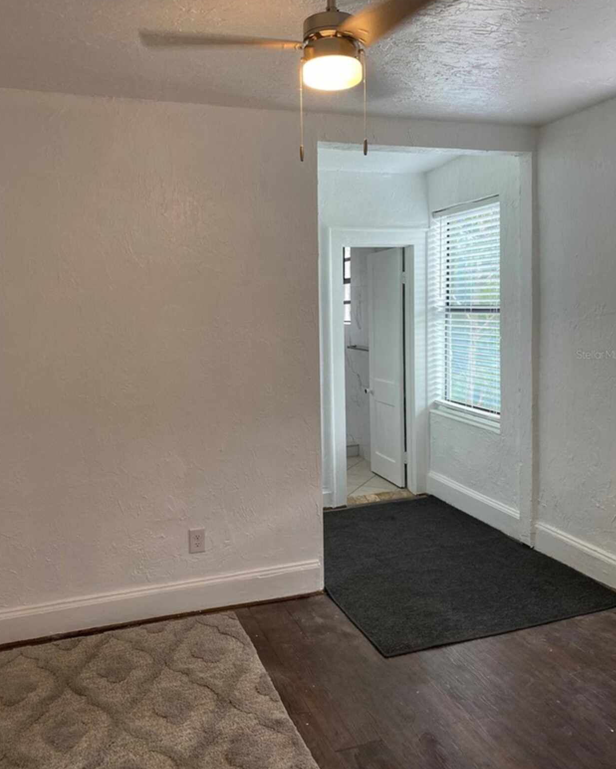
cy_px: 354
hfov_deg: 51.5
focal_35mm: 28
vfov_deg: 62.1
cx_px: 308
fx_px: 638
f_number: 1.8
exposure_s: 1/60
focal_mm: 4.25
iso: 64
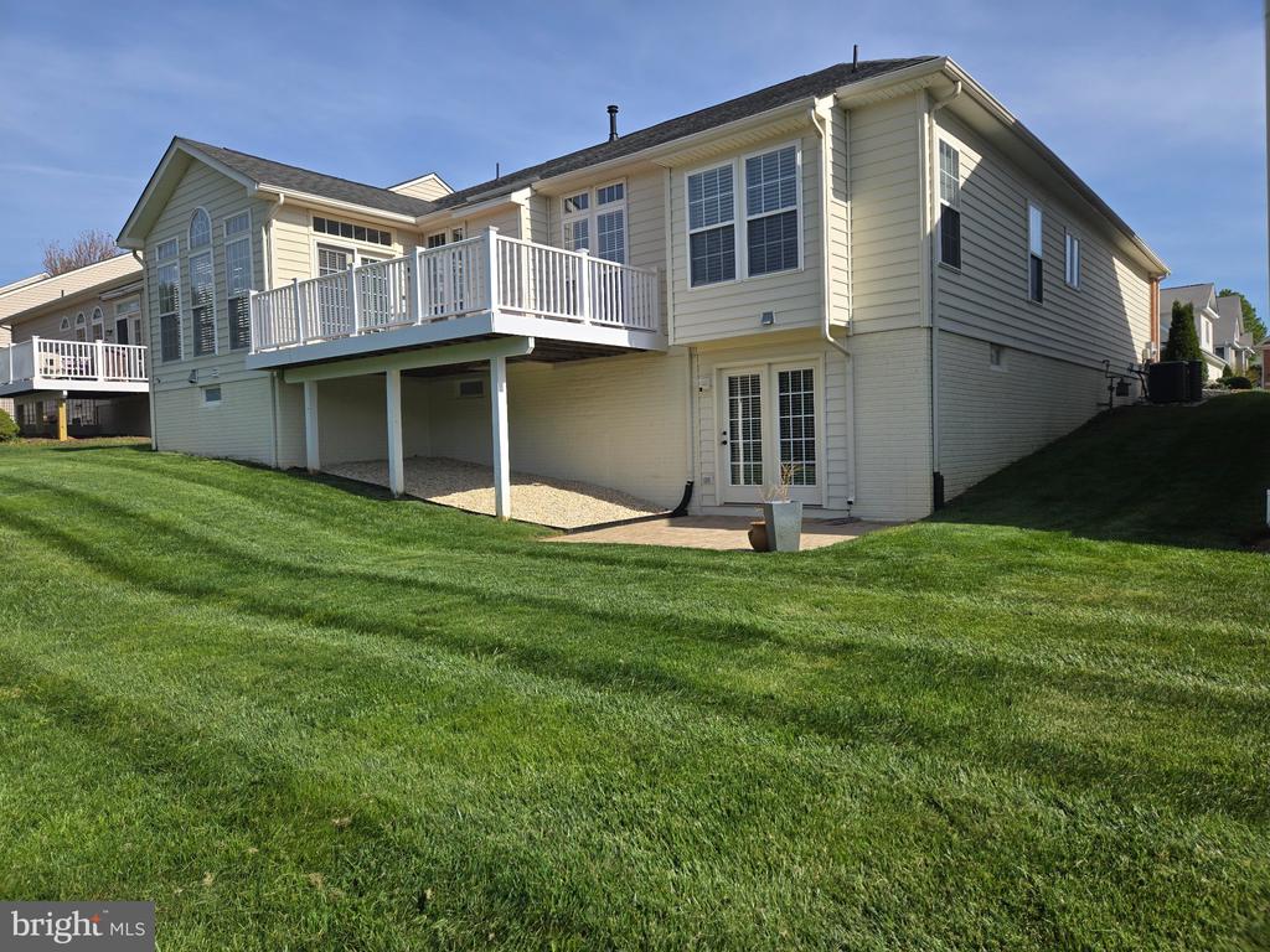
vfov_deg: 58.9
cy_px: 476
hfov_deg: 73.9
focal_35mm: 23
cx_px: 635
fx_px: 844
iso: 25
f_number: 1.8
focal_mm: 5.4
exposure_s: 1/2378
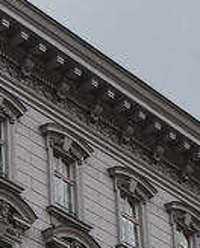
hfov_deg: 8.6
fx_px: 1312
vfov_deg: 10.6
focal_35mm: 178
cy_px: 325
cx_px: -77
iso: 100
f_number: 2.8
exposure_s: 1/800
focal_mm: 35
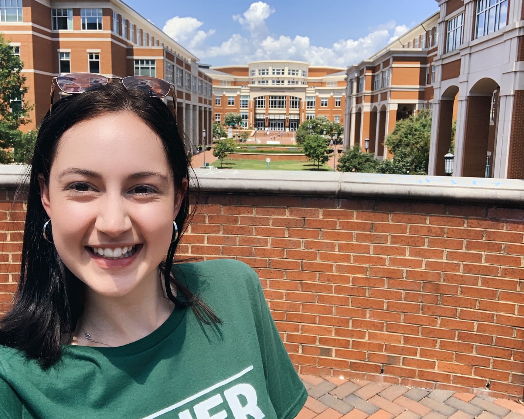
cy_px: 208
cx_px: 248
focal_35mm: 34
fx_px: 527
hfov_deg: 52.8
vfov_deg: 43.4
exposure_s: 1/633
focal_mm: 2.87
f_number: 2.2
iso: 16
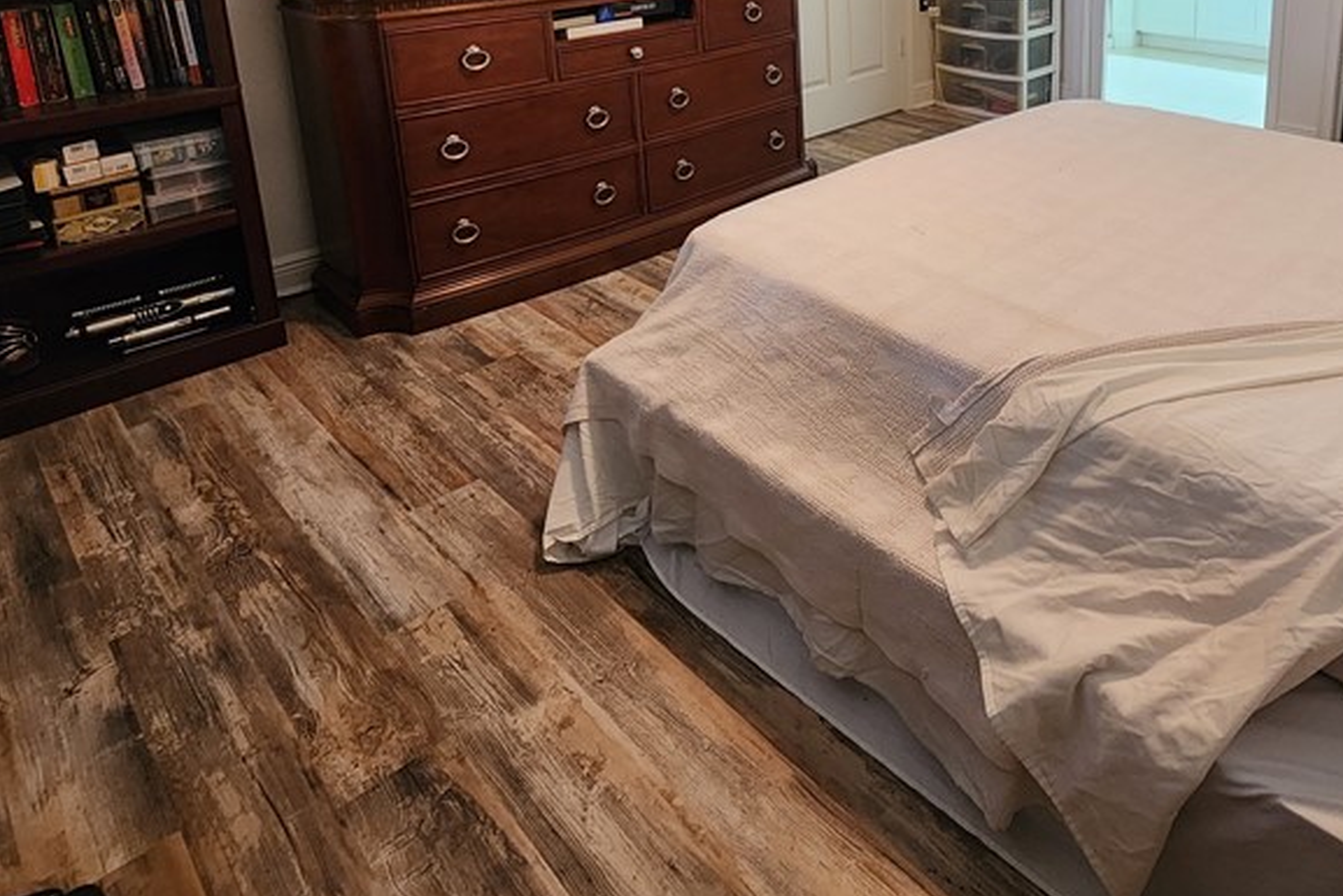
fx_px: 896
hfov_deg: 71.6
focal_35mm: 24
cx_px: 891
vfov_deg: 47.6
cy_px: 86
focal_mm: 2.2
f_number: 2.2
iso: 320
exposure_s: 1/40
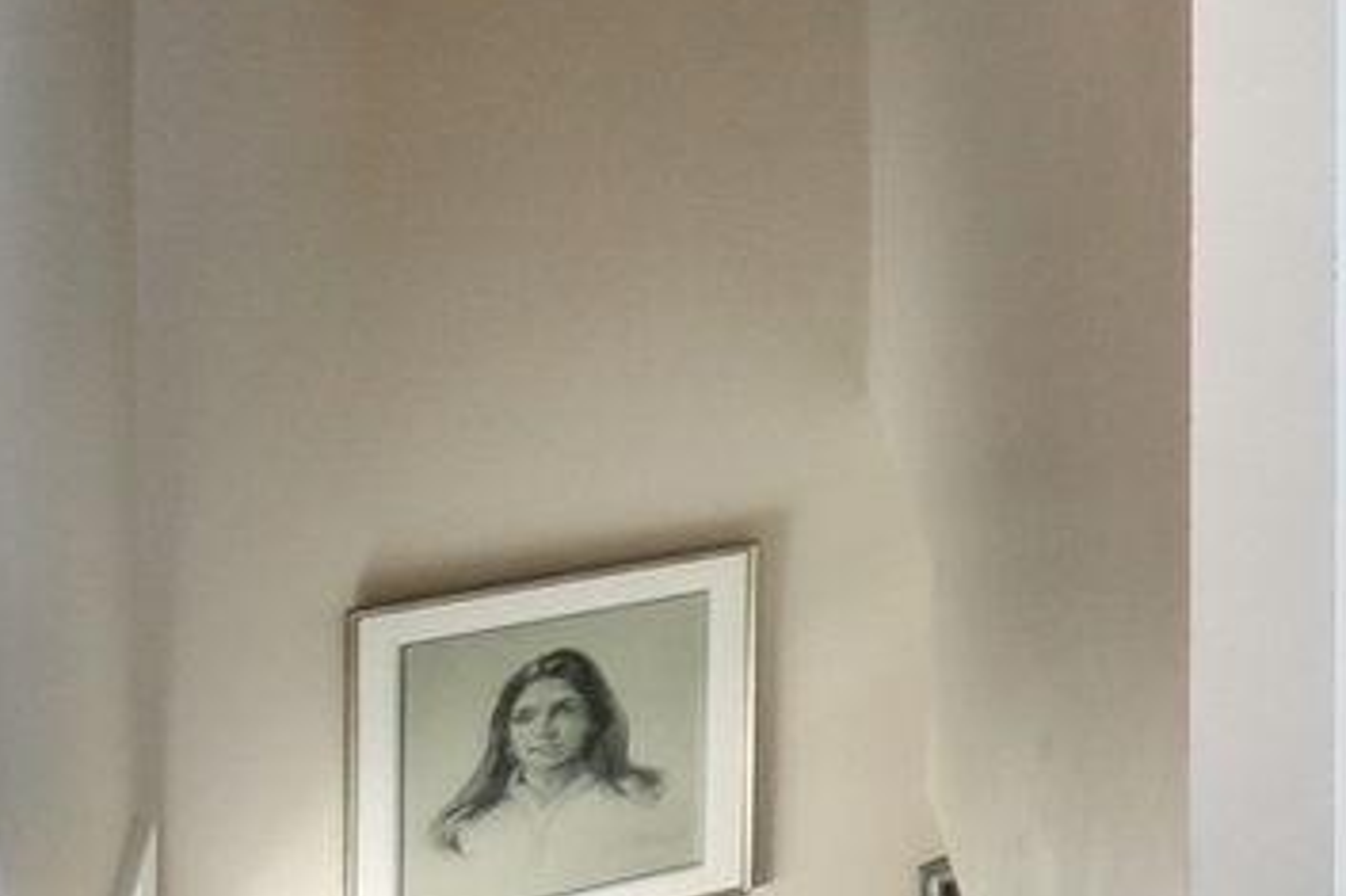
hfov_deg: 17.4
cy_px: -492
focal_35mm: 78
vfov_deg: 15.9
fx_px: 2915
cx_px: 2795
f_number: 8
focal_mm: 17
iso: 2000
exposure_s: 1/500
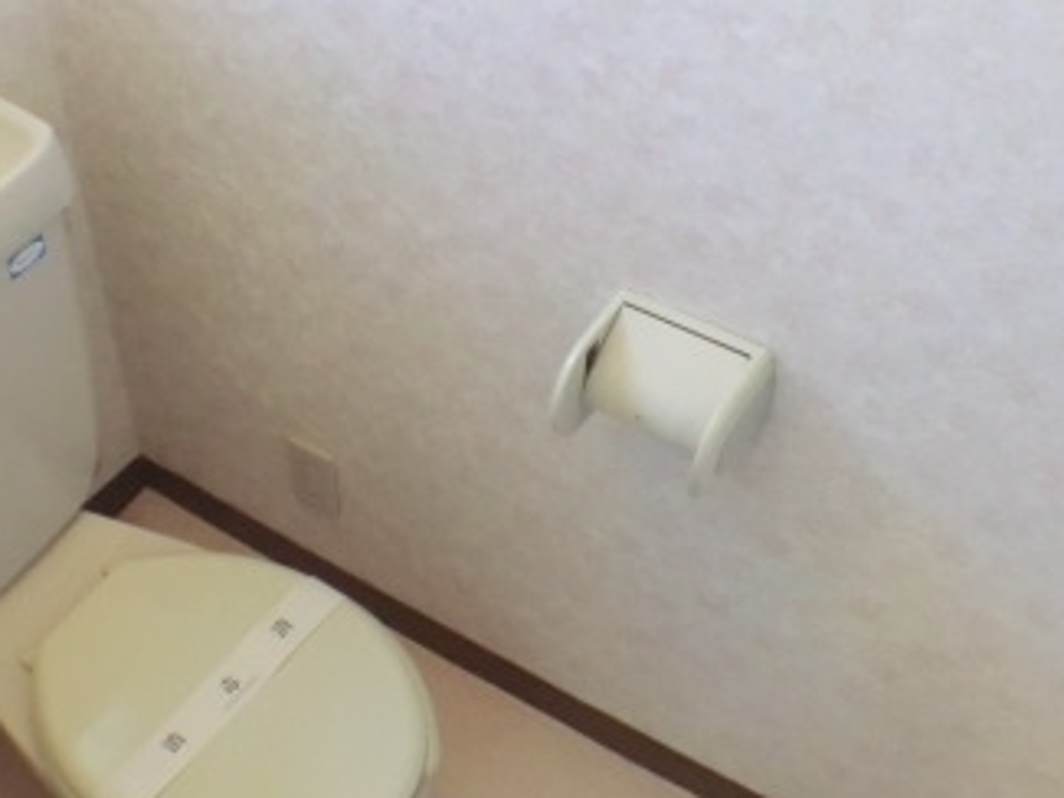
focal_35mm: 67
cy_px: 415
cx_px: 452
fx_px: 2060
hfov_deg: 28.9
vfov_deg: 21.9
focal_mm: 6.1
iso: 800
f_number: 3.6
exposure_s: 1/50
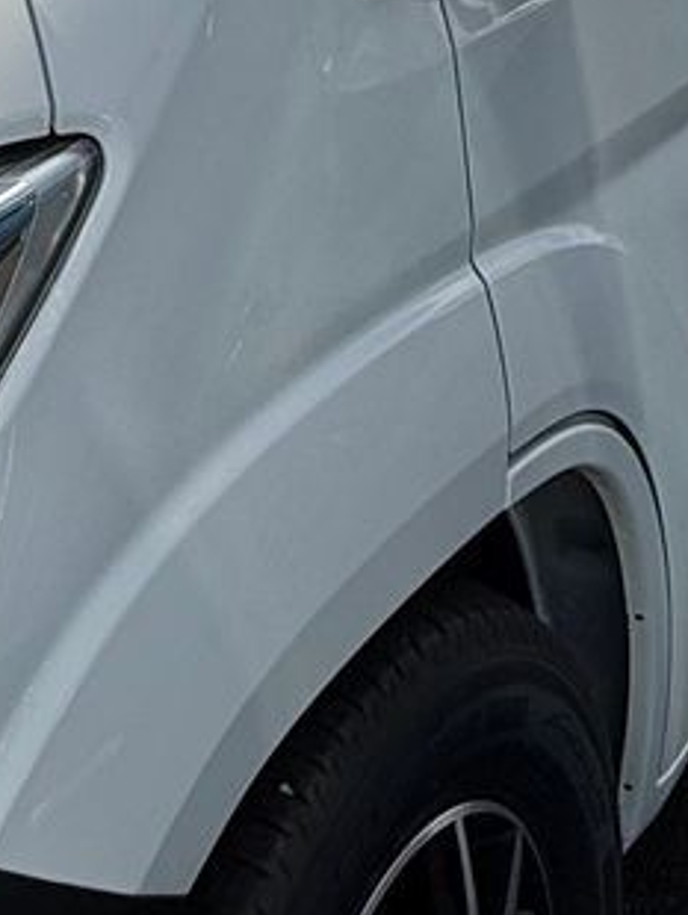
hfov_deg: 18.7
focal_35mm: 77
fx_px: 2038
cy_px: -314
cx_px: 9
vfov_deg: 22.3
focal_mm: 2.22
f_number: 2.2
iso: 50
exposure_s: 1/2165
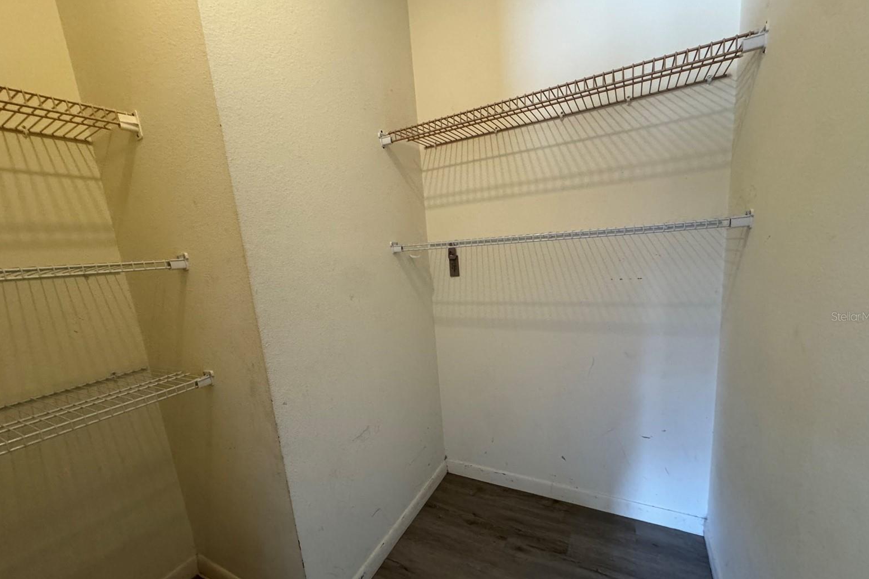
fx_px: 362
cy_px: 316
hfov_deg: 100.4
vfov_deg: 77.1
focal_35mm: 15
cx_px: 436
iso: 320
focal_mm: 2.22
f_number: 2.2
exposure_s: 1/60
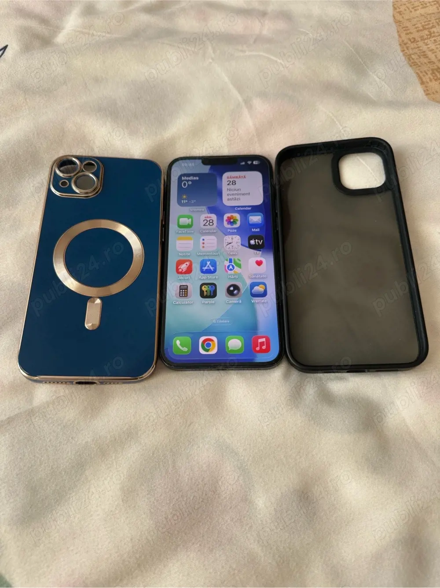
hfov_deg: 56.8
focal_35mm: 24
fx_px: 407
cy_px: 294
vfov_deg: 71.6
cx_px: 220
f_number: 1.78
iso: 64
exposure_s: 1/121
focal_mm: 6.86
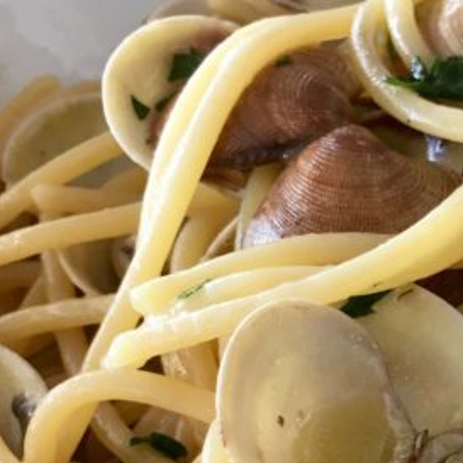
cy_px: 475
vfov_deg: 17.6
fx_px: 1453
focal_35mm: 96
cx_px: 460
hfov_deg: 17.7
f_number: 2.2
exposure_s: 1/33
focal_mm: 4.15
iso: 25
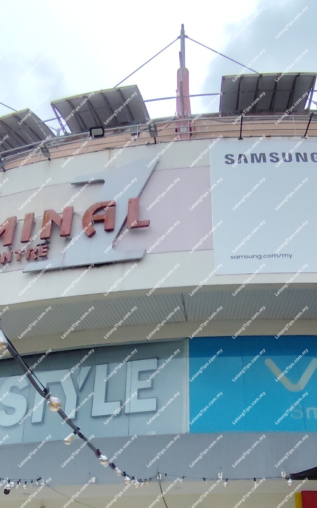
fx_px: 539
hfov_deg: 32.8
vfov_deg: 49.2
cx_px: 169
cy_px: 354
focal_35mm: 39
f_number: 2.2
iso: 50
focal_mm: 1.65
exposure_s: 1/3020
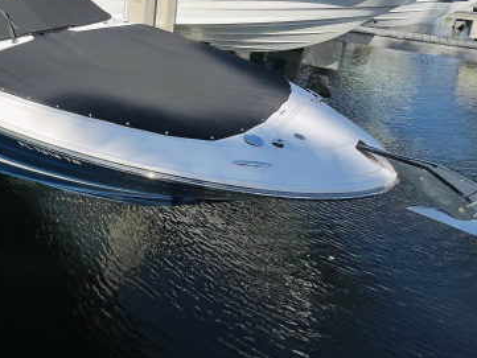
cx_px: 75
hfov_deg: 63.3
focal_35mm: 24
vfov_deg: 50.4
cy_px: 36
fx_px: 331
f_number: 1.8
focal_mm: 1.57
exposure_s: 1/3040
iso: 32
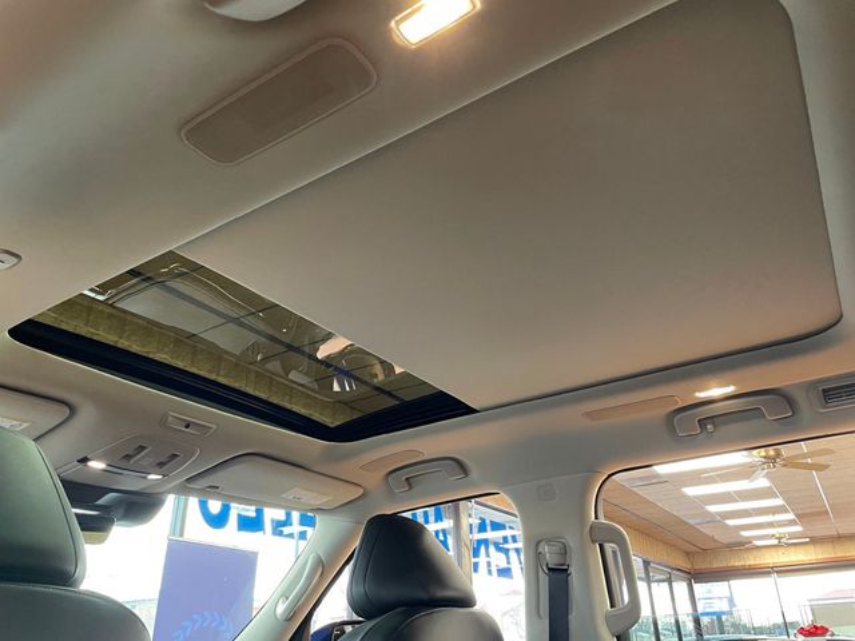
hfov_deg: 67.3
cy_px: 320
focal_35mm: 26
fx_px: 642
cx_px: 428
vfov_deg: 53.1
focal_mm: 4.2
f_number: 1.6
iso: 400
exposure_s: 1/60
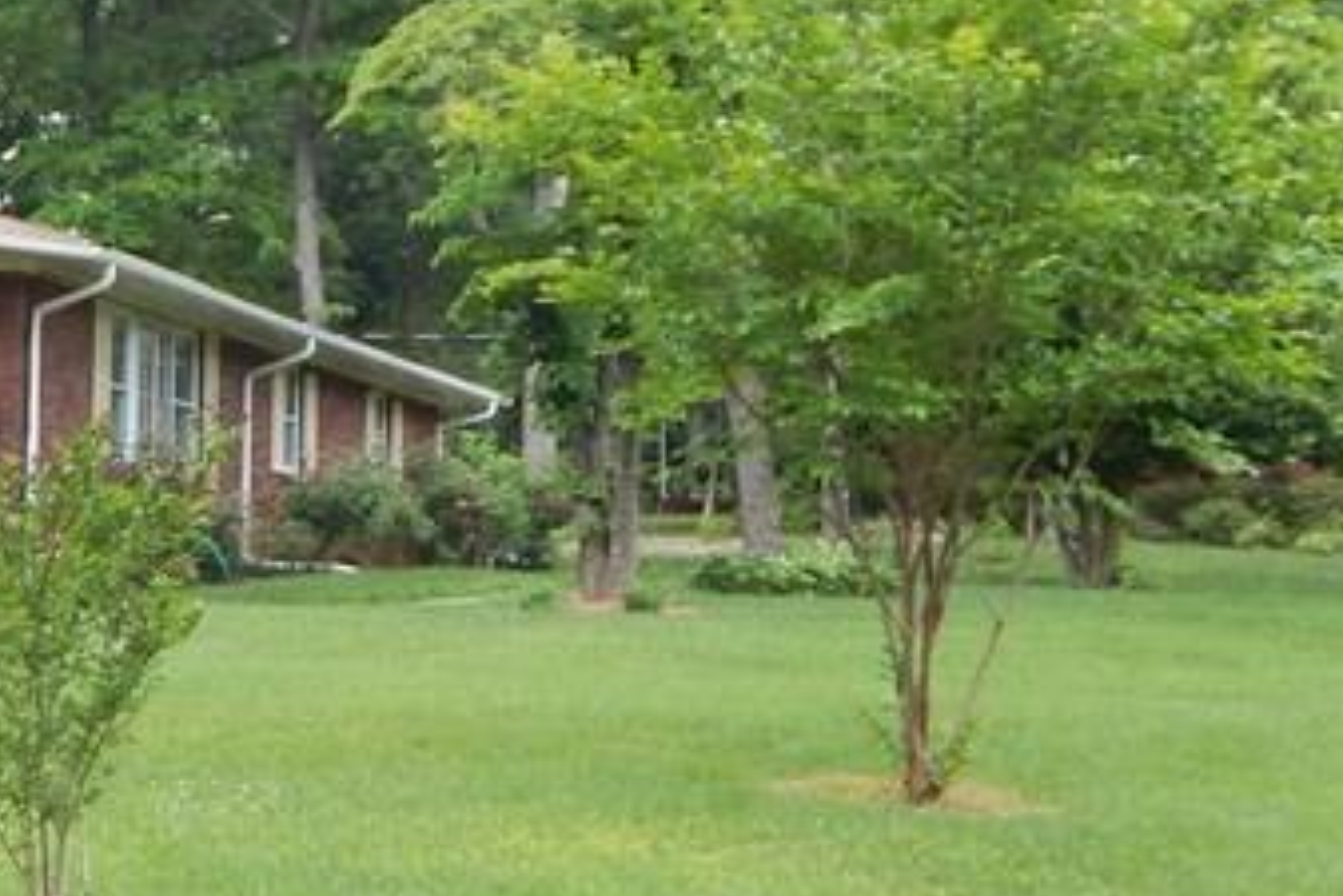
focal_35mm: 98
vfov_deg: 14.0
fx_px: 3657
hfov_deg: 19.2
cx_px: -426
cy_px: 462
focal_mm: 5.6
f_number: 3.2
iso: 125
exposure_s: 1/125
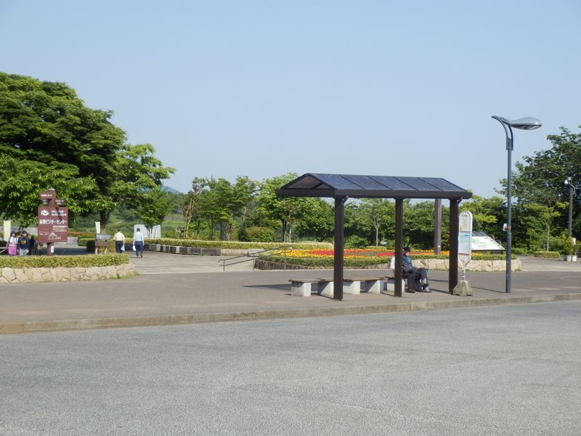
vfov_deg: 16.8
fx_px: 1477
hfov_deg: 22.3
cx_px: 290
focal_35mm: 88
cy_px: 218
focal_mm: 15.5
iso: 80
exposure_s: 1/400
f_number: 5.1
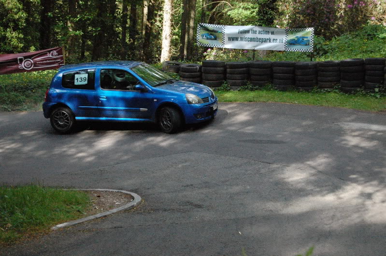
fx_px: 835
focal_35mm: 78
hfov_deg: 26.0
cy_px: 128
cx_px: 193
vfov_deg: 17.4
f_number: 5.6
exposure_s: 1/1600
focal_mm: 52
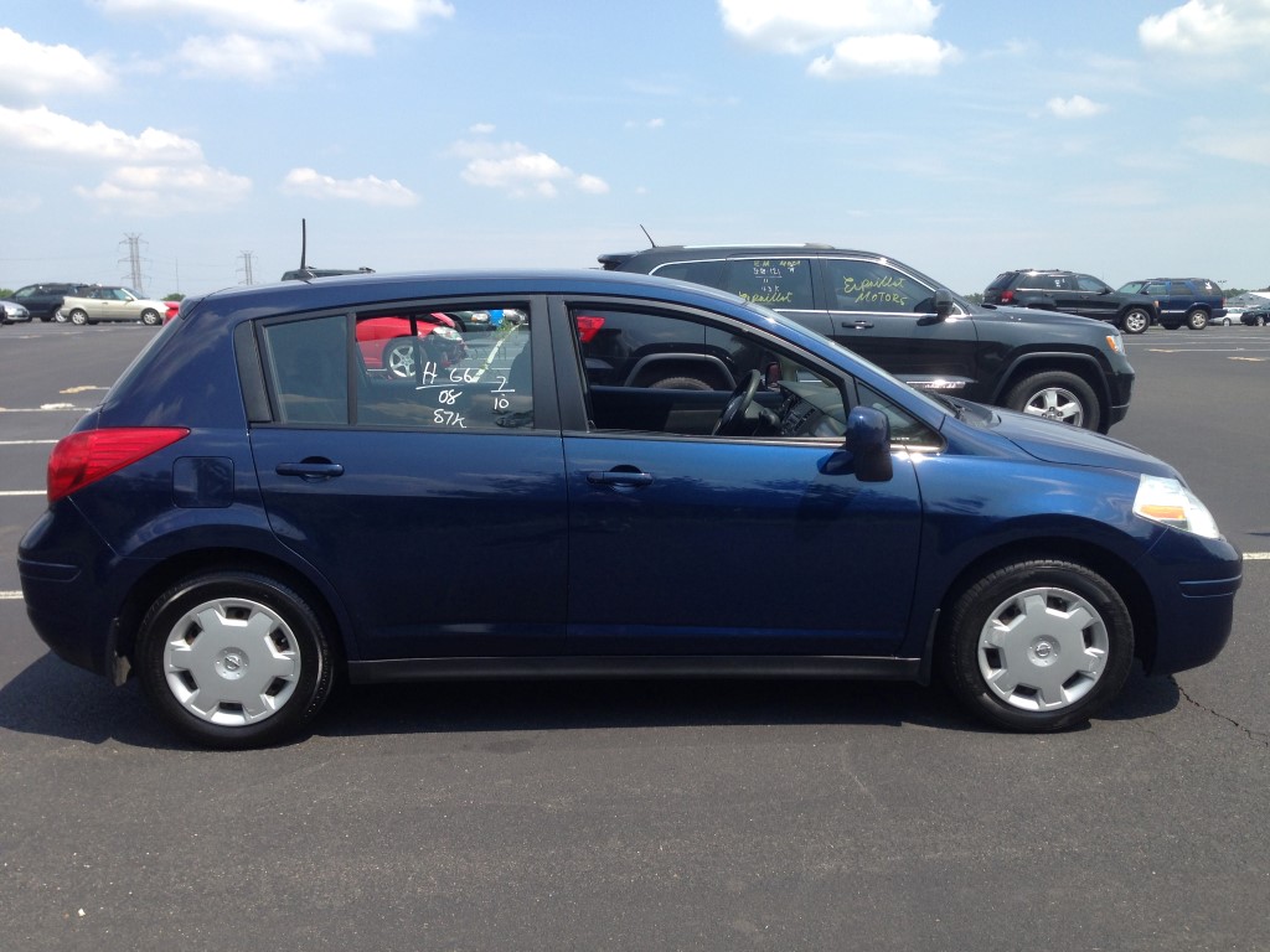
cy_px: 476
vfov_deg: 42.9
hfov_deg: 55.4
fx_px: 1211
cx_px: 635
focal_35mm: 33
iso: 50
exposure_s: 1/935
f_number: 2.4
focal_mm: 4.12
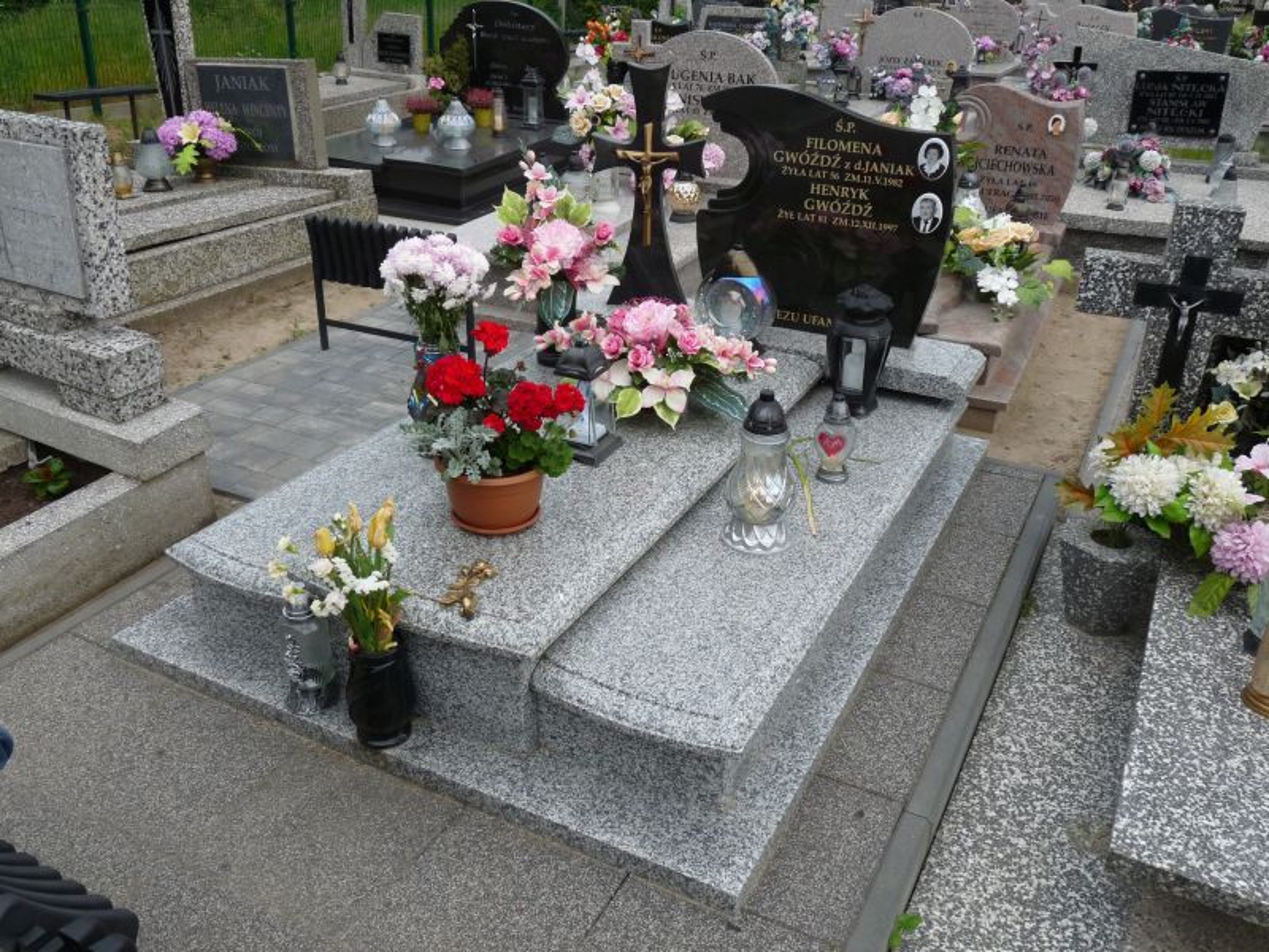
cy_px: 476
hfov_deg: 61.7
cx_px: 634
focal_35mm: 29
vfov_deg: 48.2
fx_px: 1063
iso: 100
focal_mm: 5.2
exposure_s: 1/100
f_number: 4
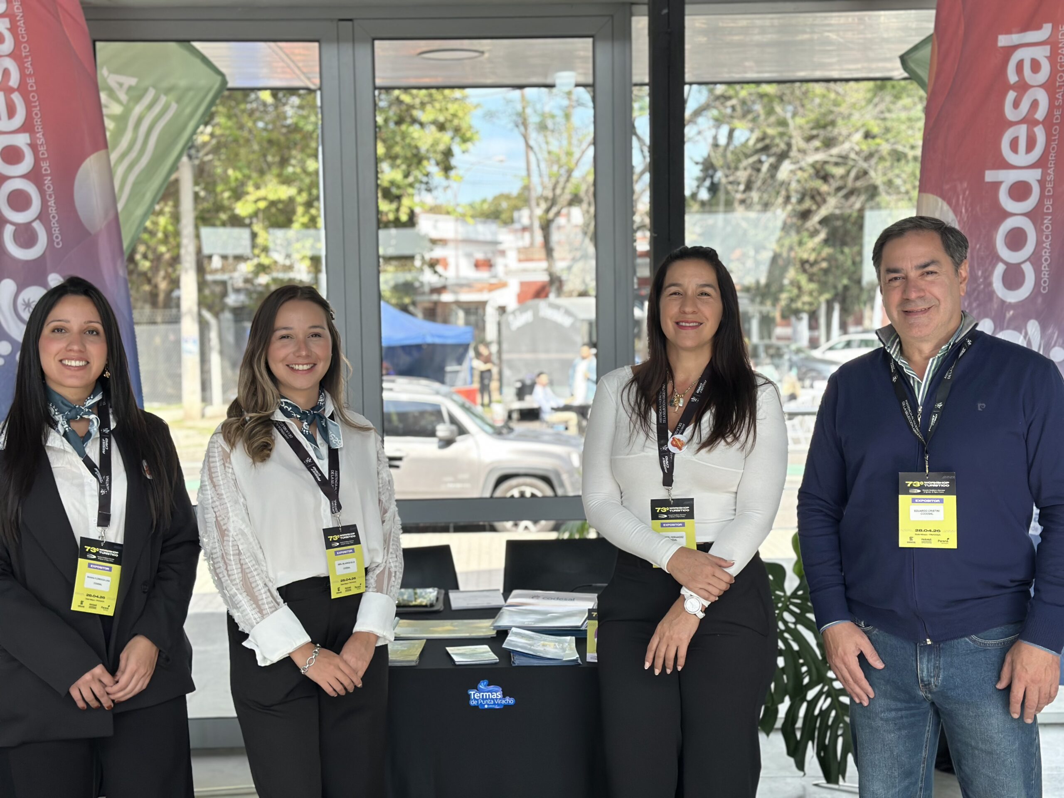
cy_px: 399
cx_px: 532
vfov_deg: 30.3
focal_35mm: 48
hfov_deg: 39.7
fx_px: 1475
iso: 80
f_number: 1.78
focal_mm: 6.86
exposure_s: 1/1133
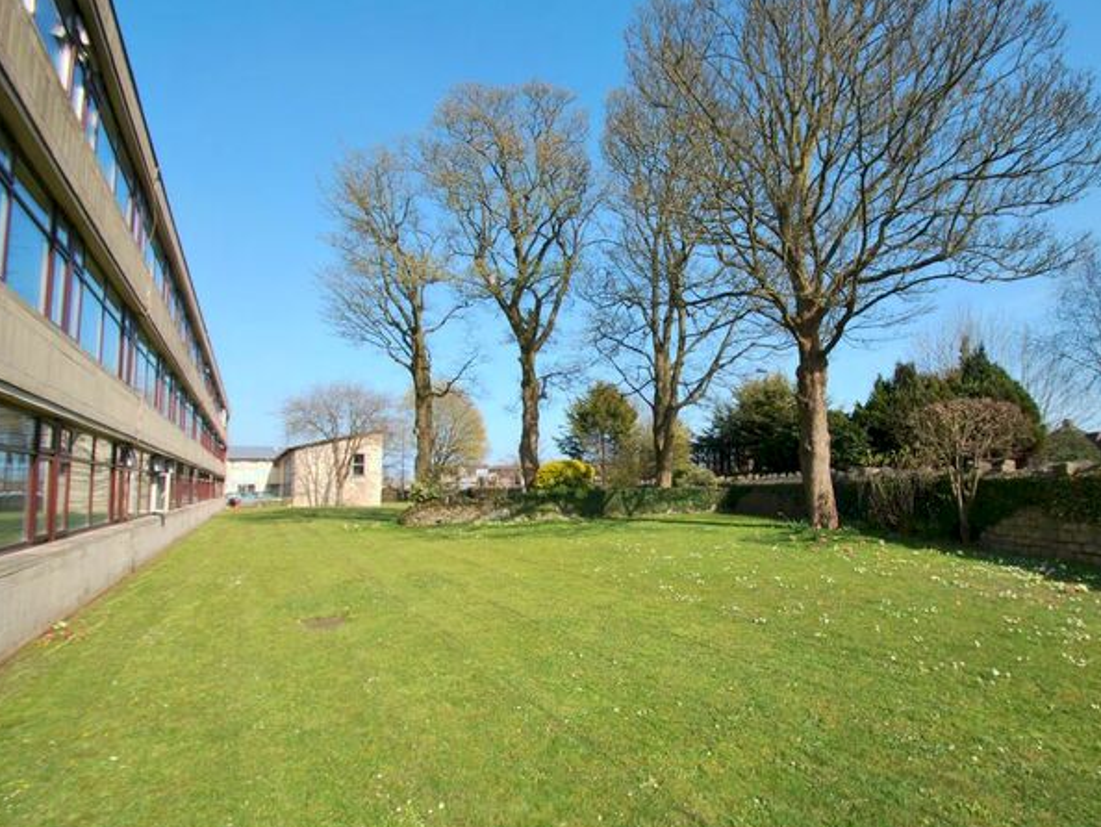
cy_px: 428
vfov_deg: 74.7
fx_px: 541
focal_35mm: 17
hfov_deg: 90.3
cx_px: 638
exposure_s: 1/200
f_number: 7.1
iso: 100
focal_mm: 10
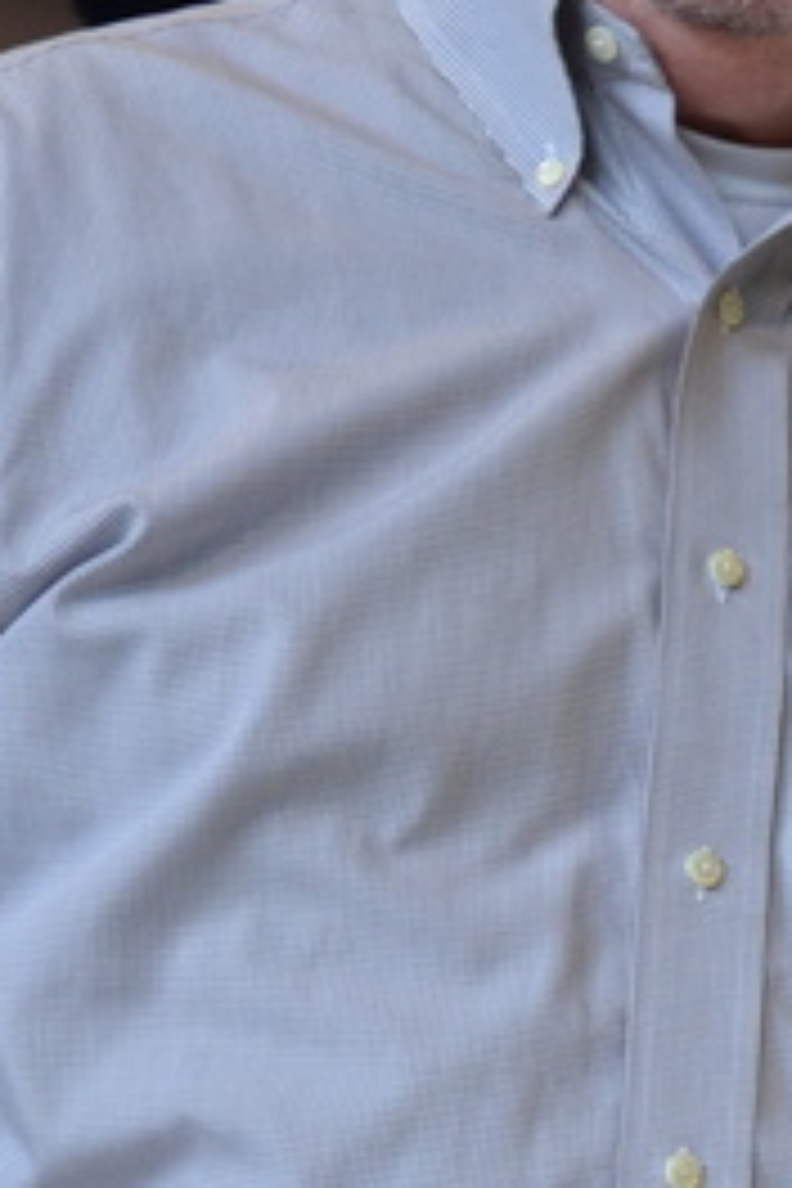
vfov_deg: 13.2
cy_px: 1467
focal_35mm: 151
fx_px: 4983
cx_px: 693
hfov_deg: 9.1
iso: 800
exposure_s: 1/50
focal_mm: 26
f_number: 4
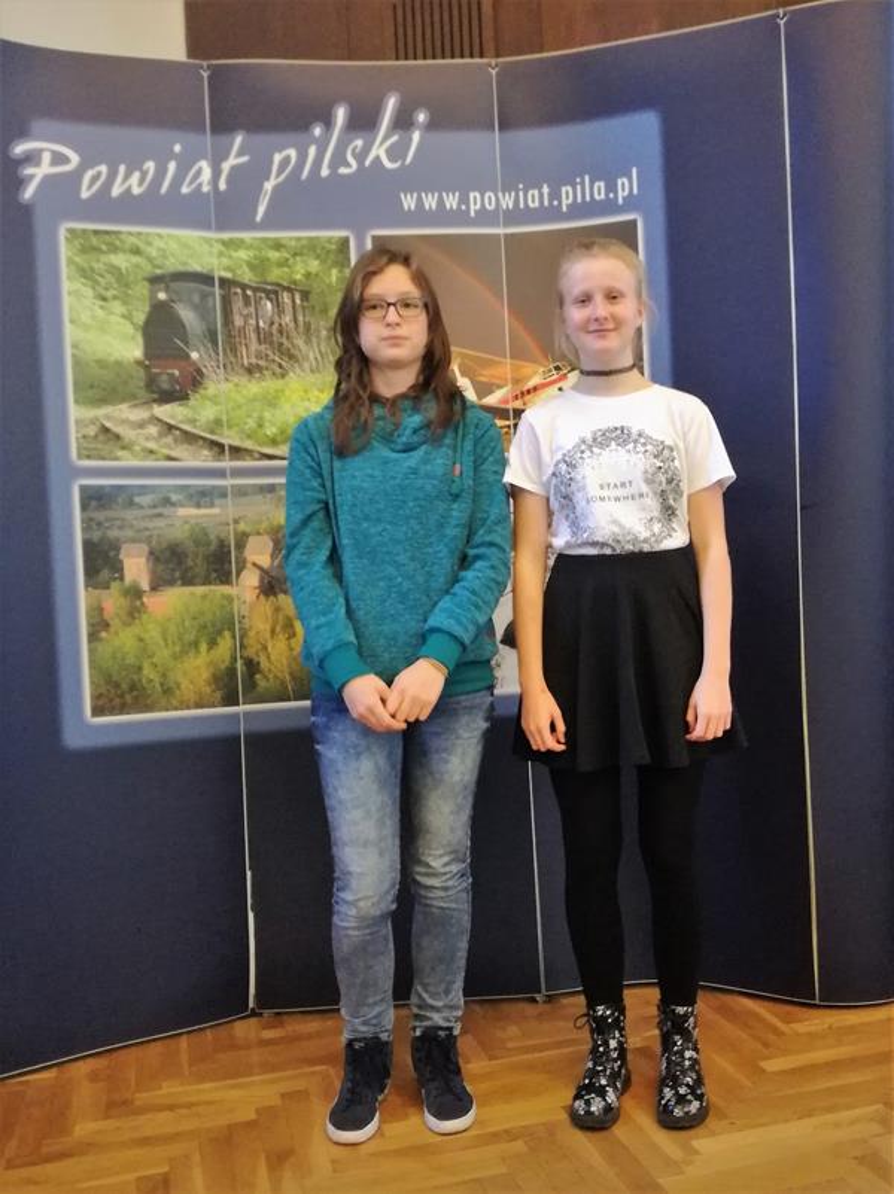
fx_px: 931
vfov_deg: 65.4
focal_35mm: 27
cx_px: 447
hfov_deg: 51.3
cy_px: 597
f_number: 2
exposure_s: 1/25
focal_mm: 3.79
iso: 500
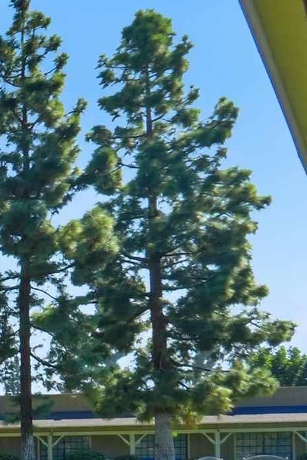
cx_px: -524
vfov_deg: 26.8
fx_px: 909
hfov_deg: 12.5
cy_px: 464
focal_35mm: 71
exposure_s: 1/2500
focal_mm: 16
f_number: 10
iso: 640
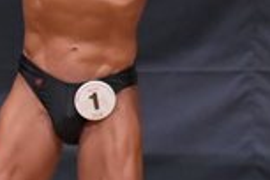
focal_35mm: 1295
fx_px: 9712
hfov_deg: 1.6
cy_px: 81
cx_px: -237
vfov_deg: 1.1
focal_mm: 170
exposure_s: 1/400
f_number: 5.6
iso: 6400
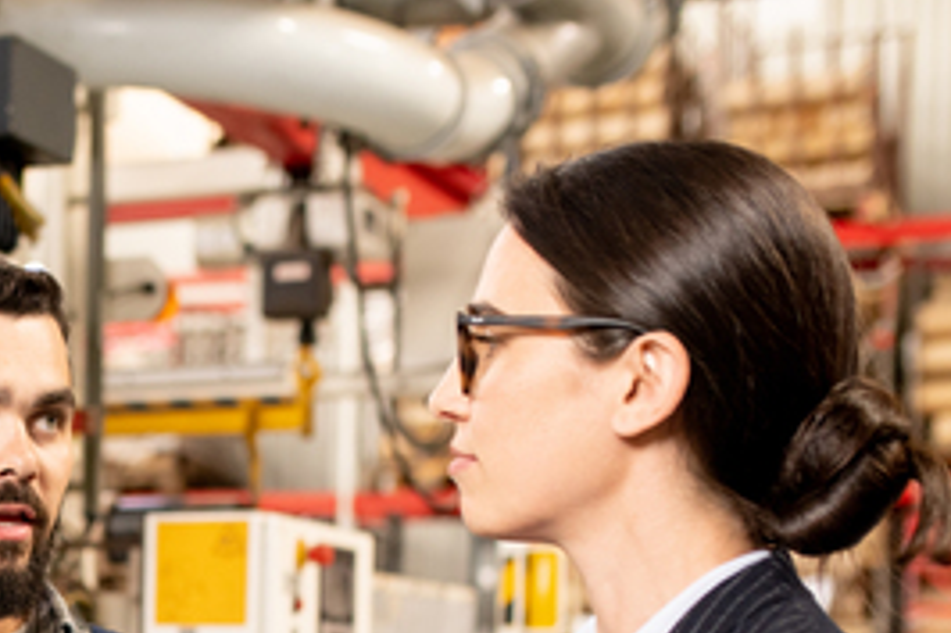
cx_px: -172
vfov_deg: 14.3
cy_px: 780
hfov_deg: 20.8
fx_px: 2429
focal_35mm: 92
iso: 640
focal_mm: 35
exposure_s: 1/125
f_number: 2.8
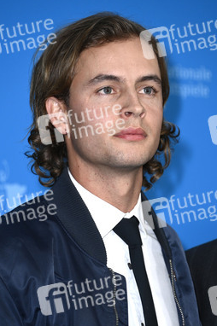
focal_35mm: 314
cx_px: 106
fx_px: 2844
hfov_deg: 4.4
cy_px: 167
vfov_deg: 6.6
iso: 1000
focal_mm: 300
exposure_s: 1/250
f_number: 5.6
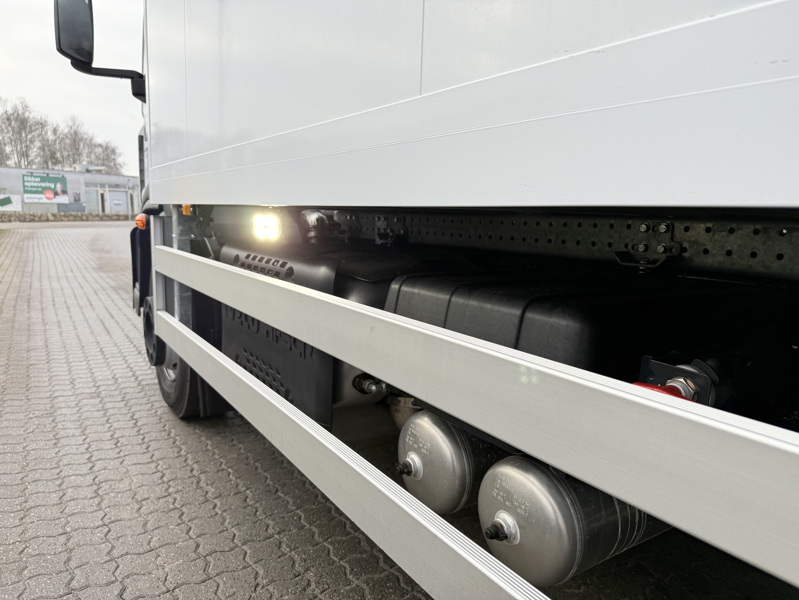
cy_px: 300
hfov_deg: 71.6
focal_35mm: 24
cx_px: 400
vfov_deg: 56.8
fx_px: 554
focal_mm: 6.76
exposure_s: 1/612
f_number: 1.78
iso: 100
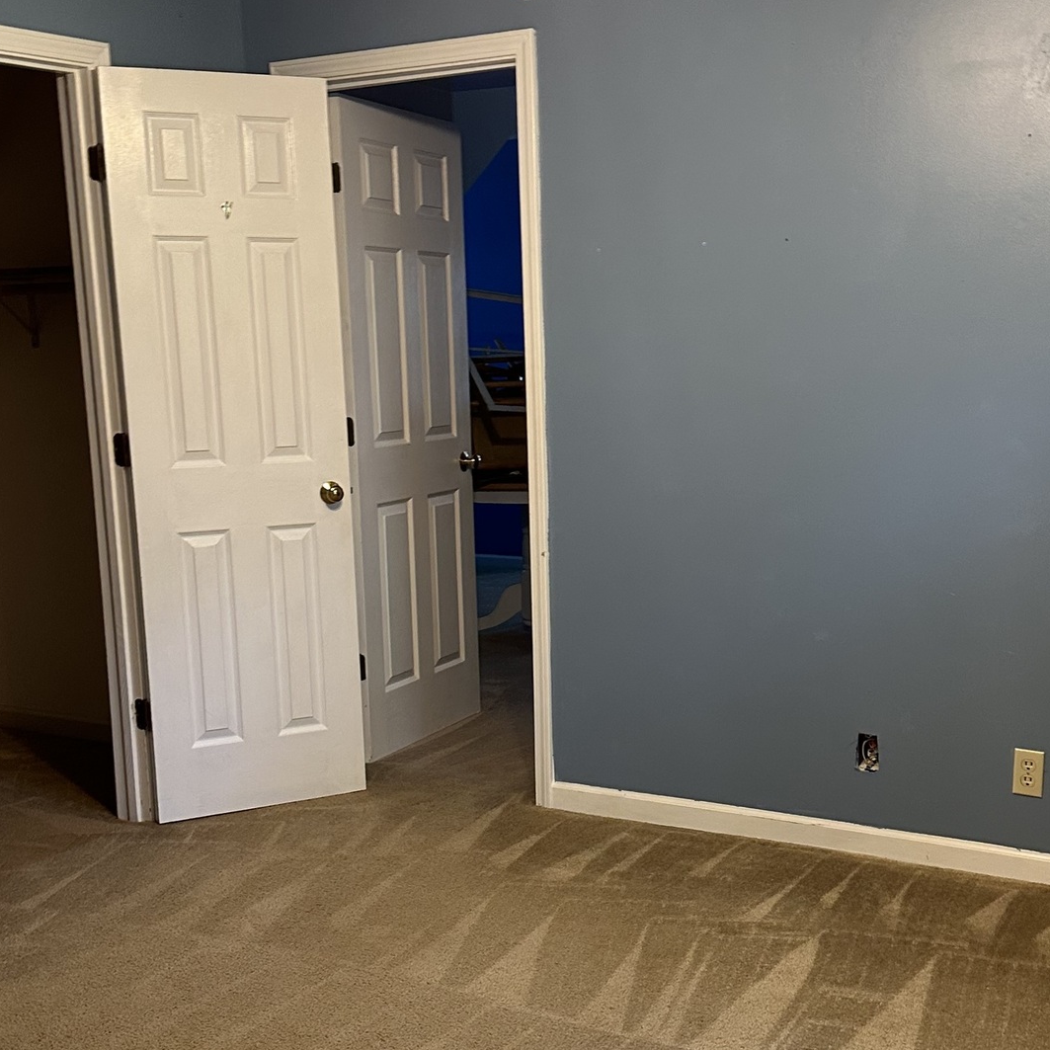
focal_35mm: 46
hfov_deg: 36.7
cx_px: 604
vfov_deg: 36.7
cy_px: 626
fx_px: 1579
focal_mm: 6.86
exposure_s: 1/60
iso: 250
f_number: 1.78
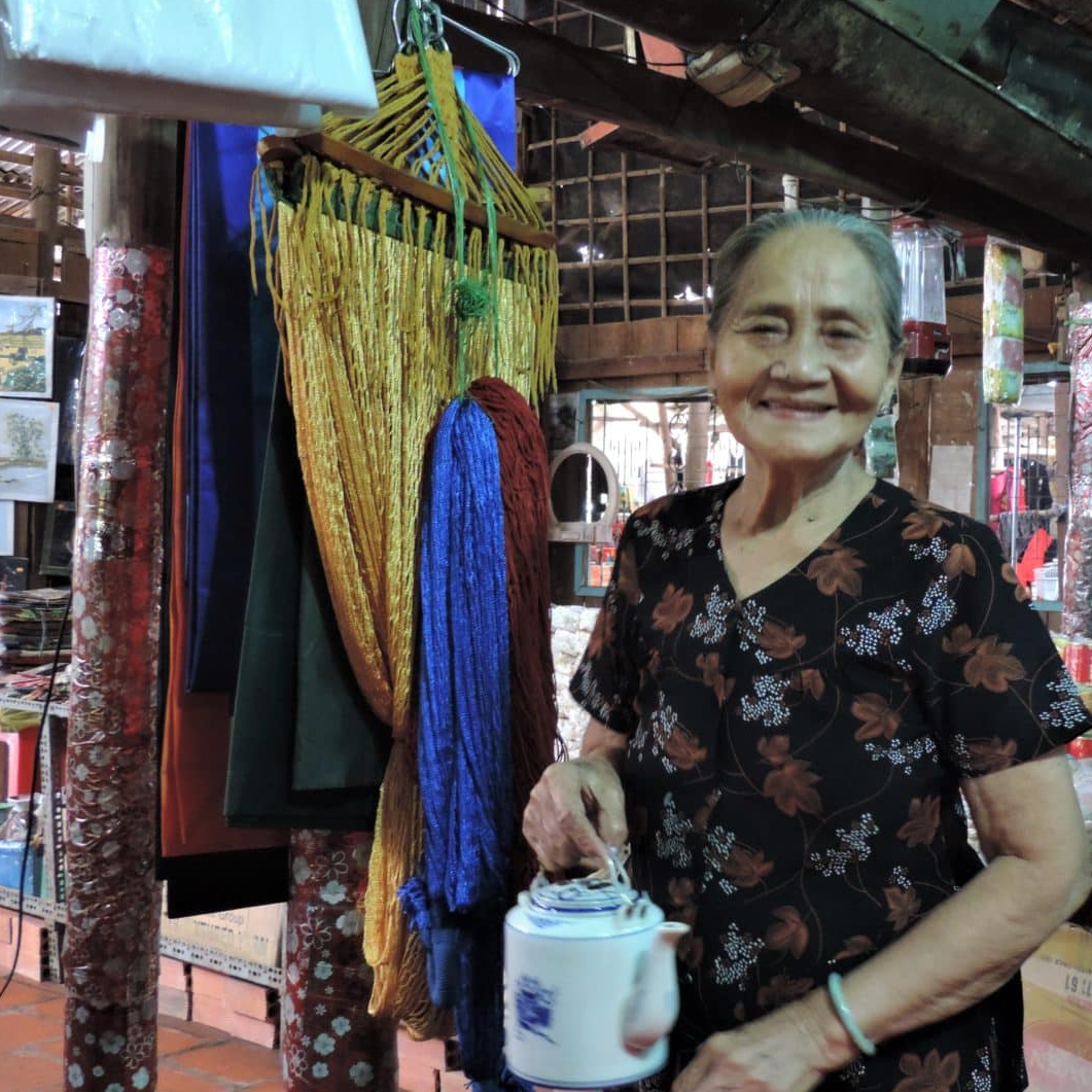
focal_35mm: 48
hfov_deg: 35.1
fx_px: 1713
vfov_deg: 35.4
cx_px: 703
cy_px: 552
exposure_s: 1/13
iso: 720
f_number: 3.3
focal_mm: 7.1
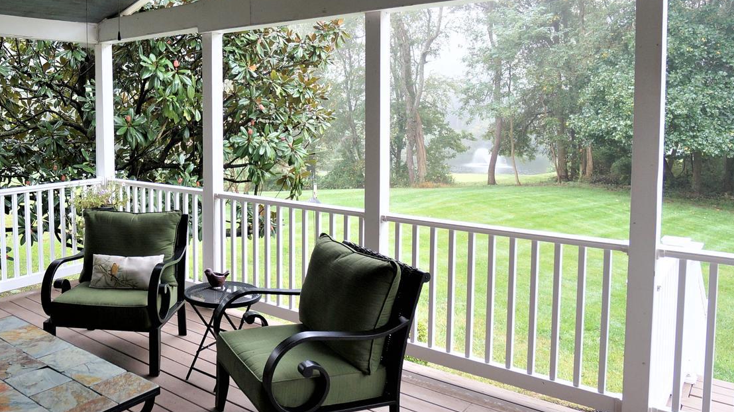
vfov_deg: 39.6
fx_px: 564
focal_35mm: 29
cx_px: 260
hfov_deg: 64.8
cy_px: 134
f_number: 4
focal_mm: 10
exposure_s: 1/60
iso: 200
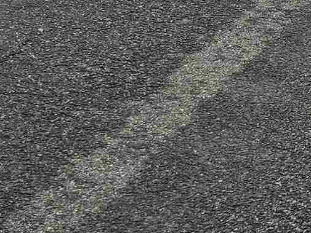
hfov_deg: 11.8
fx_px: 1258
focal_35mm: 140
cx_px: 714
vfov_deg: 10.0
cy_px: -180
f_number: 1.7
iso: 12
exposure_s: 1/1472
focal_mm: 6.3
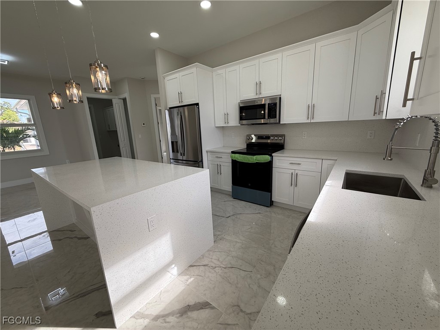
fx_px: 178
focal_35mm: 14
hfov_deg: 102.1
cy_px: 165
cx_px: 220
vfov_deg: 85.7
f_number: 2.2
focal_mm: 2.22
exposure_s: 1/142
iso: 50
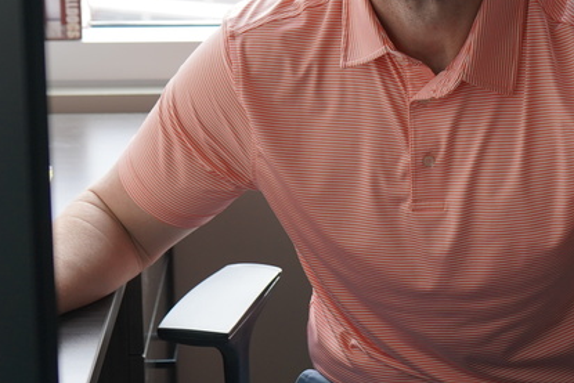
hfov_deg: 19.1
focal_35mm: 106
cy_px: 109
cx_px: 433
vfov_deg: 12.9
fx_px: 1691
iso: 800
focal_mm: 43
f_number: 4.5
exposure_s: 1/160
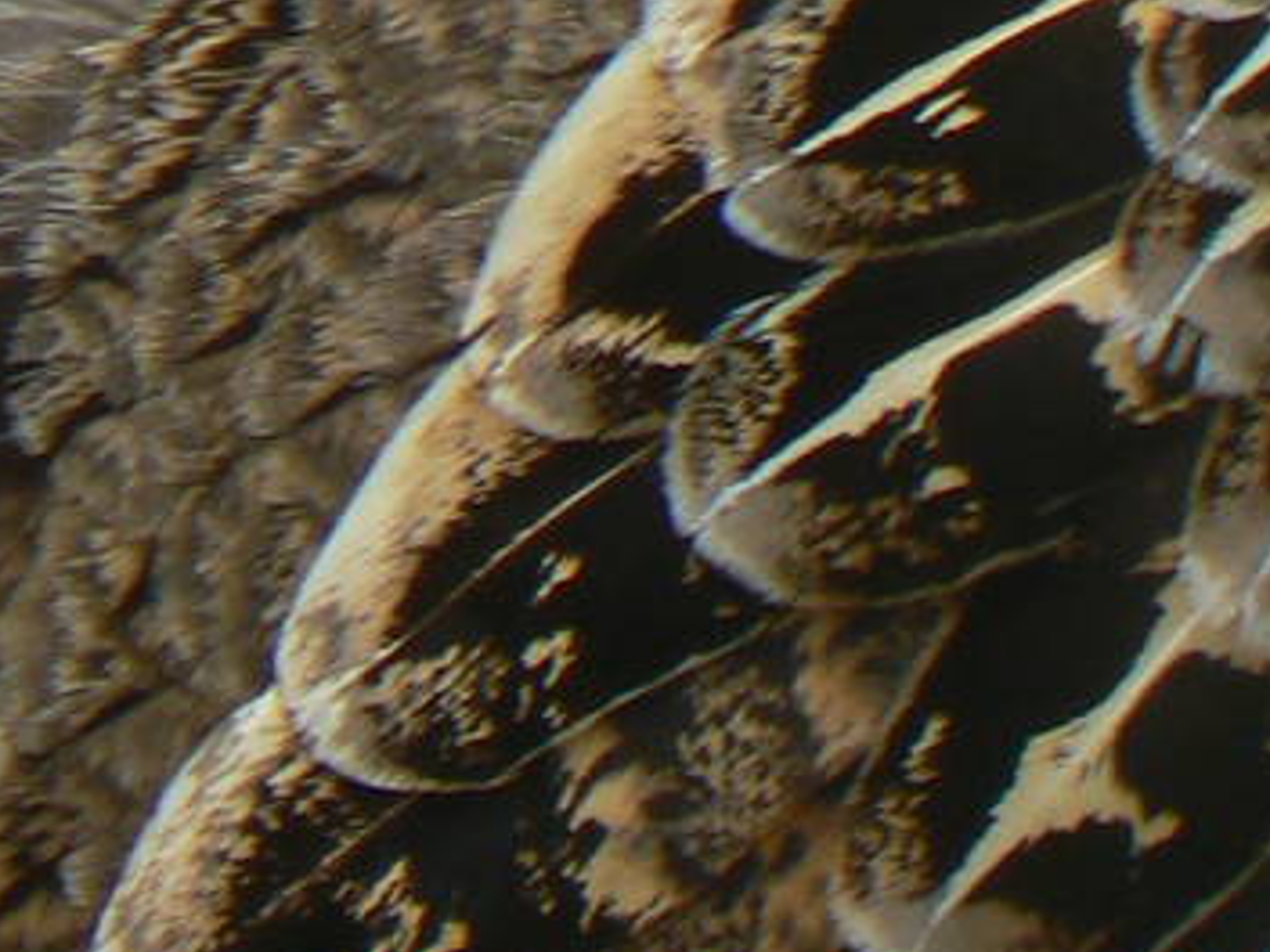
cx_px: 1403
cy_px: -1158
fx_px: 42705
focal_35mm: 1164
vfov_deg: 1.3
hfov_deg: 1.7
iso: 80
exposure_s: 1/125
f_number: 4.5
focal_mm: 42.6
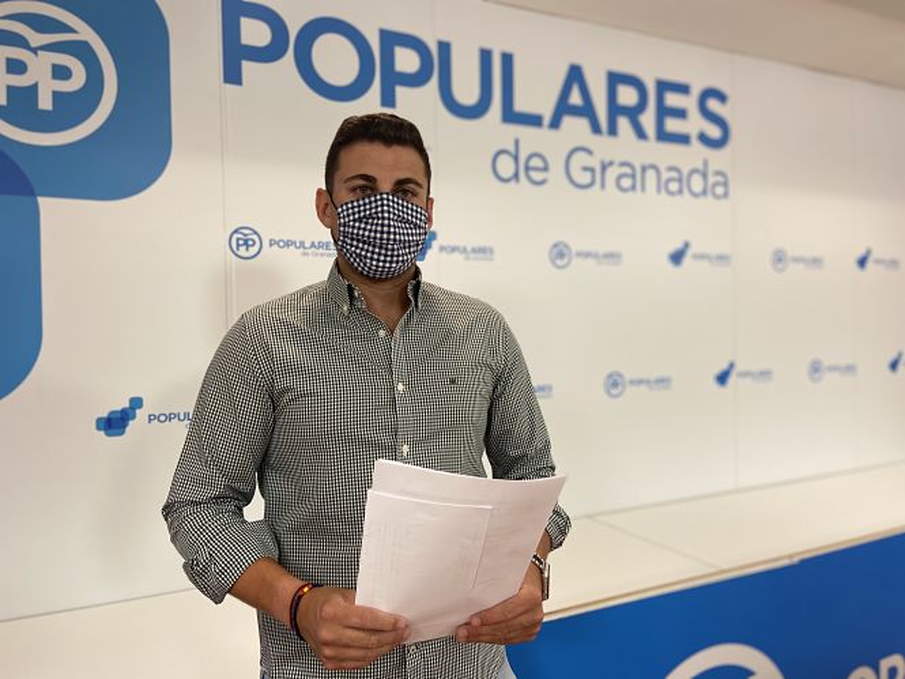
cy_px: 340
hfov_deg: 67.3
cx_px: 452
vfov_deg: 53.1
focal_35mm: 26
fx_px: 680
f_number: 1.8
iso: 50
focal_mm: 4.25
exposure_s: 1/100
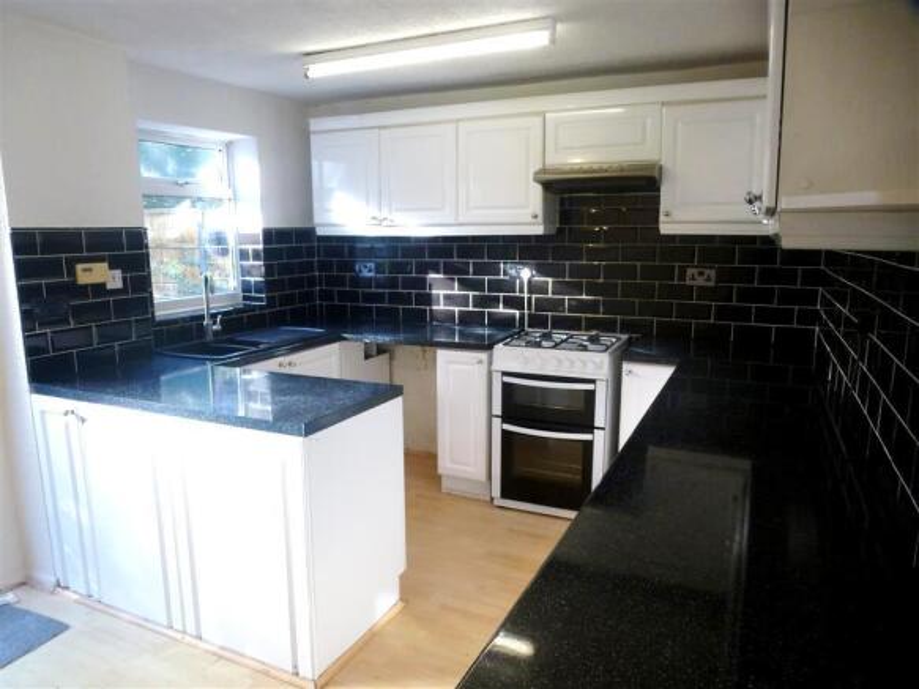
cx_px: 460
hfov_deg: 71.6
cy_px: 344
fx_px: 637
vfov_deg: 56.8
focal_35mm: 24
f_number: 3.3
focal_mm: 4.3
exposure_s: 1/60
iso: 320
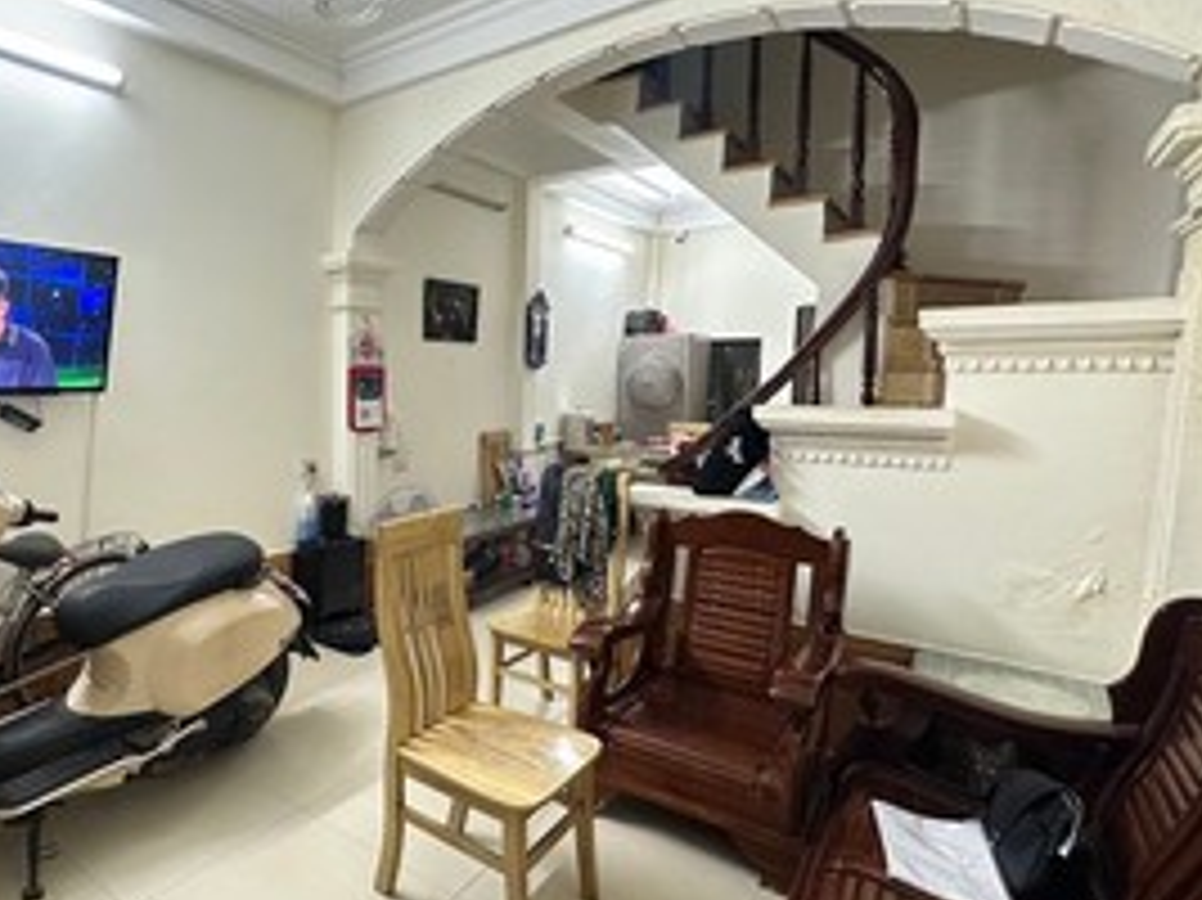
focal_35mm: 21
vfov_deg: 63.4
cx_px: 383
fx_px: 729
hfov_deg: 76.0
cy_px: 450
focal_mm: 2.22
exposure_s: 1/50
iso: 500
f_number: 2.2
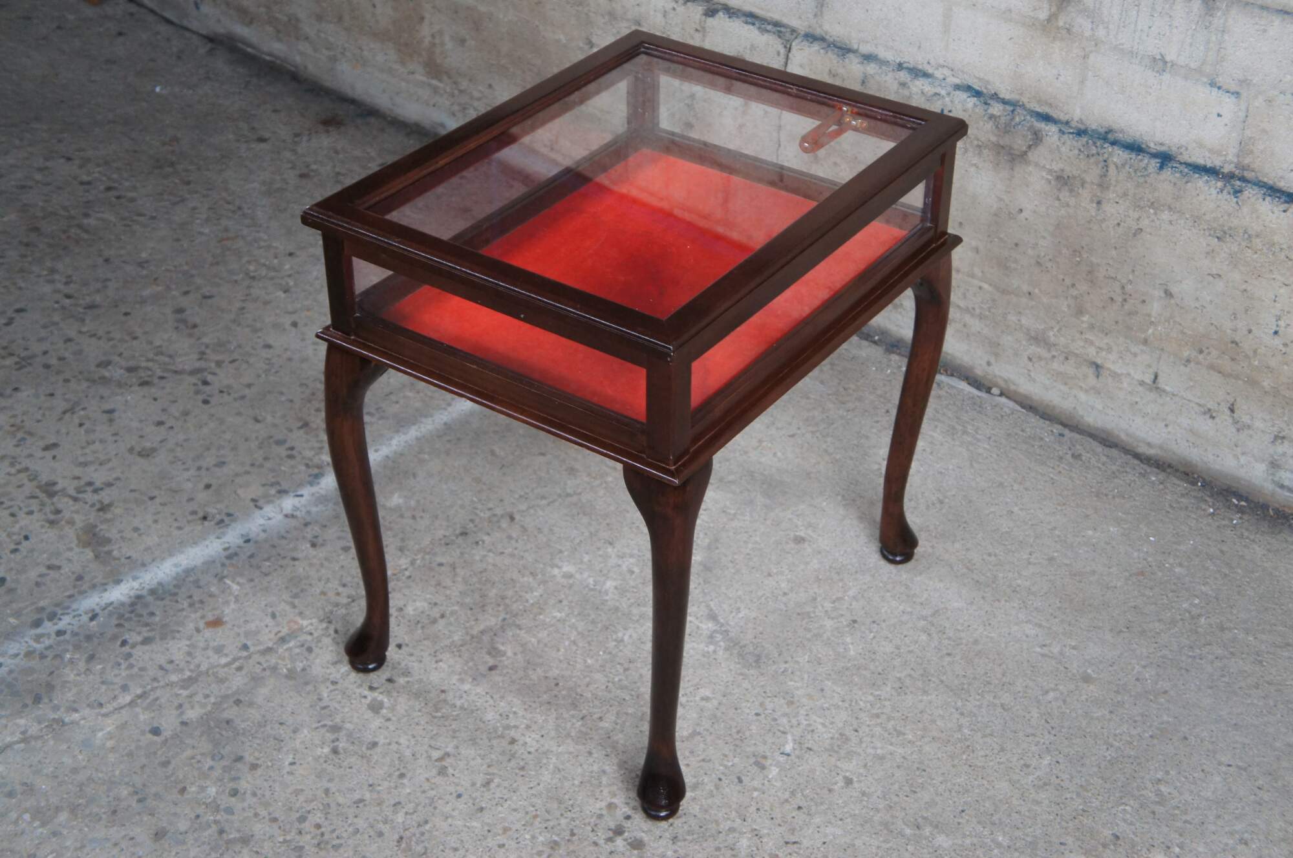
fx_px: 1829
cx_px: 646
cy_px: 429
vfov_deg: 26.4
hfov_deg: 38.9
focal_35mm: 51
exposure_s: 1/80
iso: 1600
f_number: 4.5
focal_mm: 34
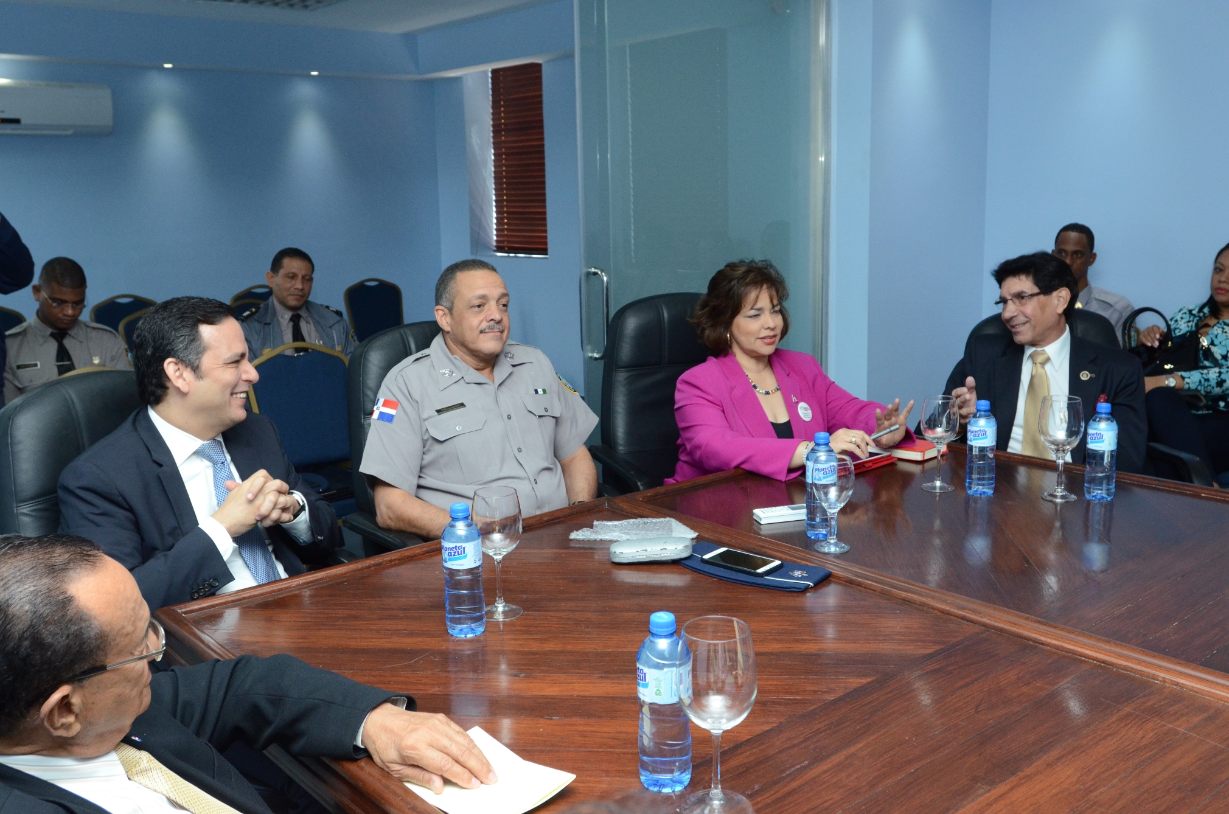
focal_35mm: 33
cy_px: 407
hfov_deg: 57.3
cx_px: 614
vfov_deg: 39.8
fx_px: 1124
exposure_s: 1/200
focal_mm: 22
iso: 1600
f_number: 5.6
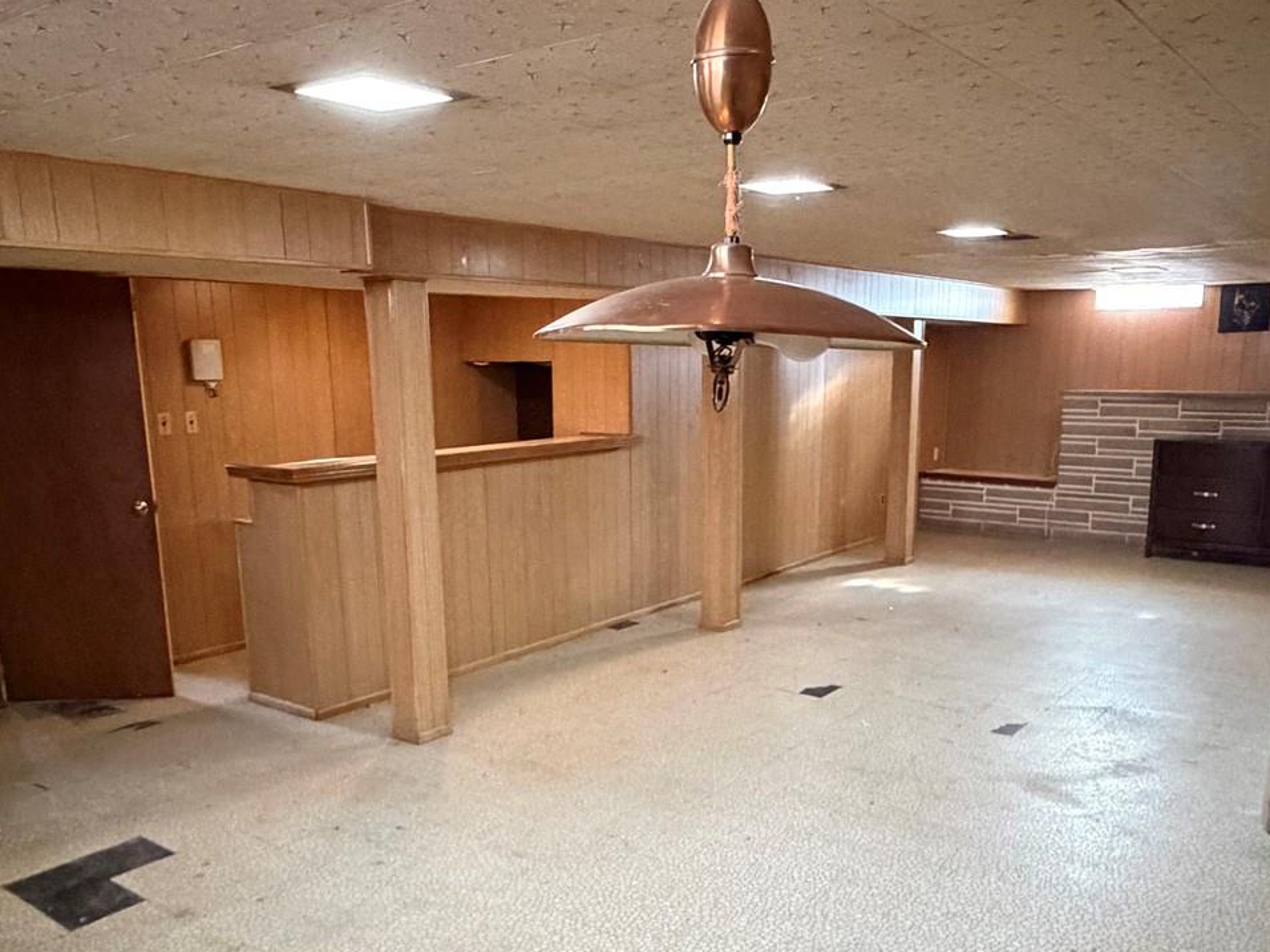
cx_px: 660
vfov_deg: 46.3
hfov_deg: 59.9
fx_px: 1101
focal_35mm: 30
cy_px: 611
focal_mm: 2.22
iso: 1250
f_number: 2.2
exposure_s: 1/40
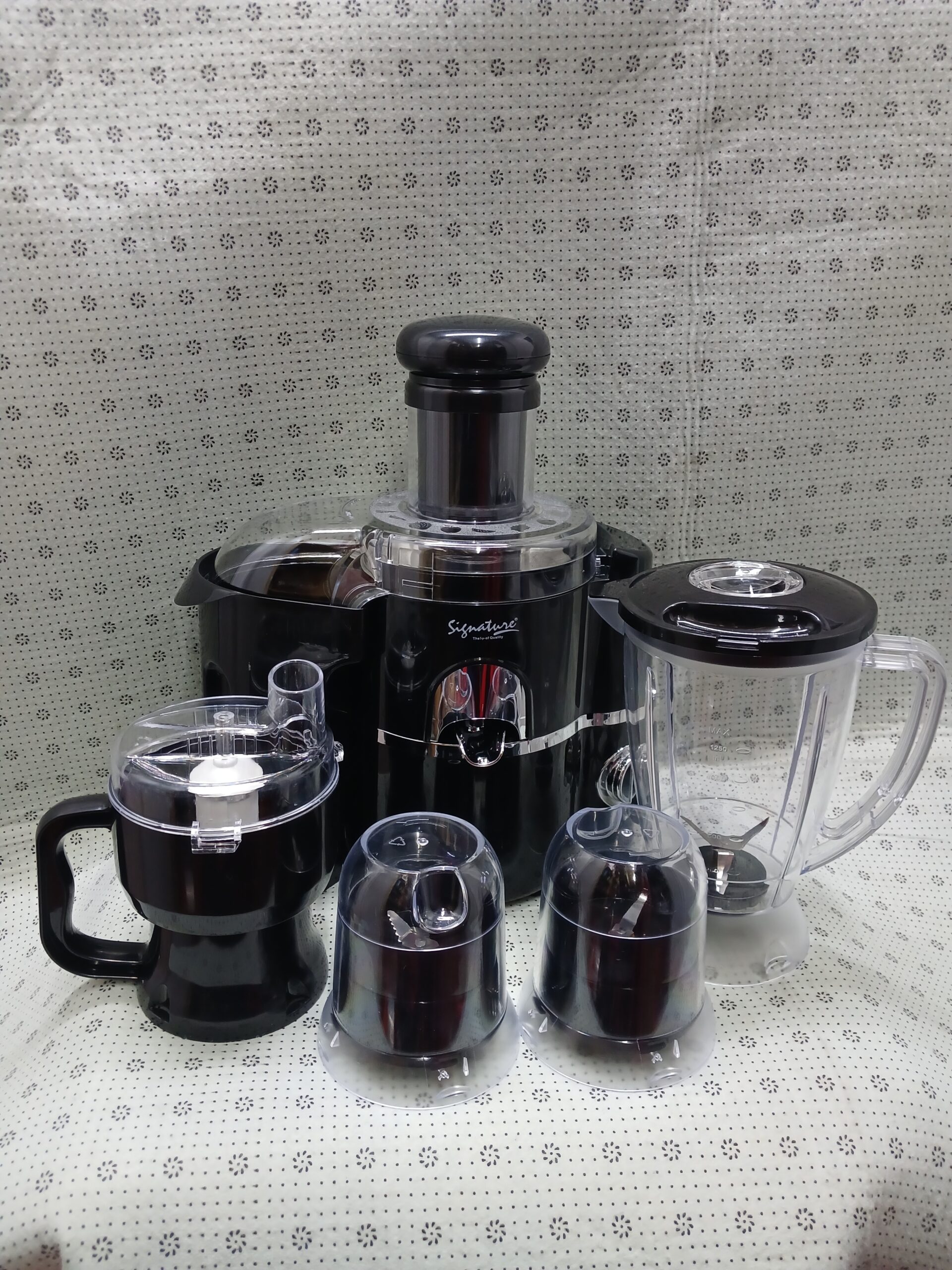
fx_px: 990
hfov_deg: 51.4
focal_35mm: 27
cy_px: 635
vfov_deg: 65.3
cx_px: 476
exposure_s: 1/50
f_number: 1.8
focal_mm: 4
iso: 320
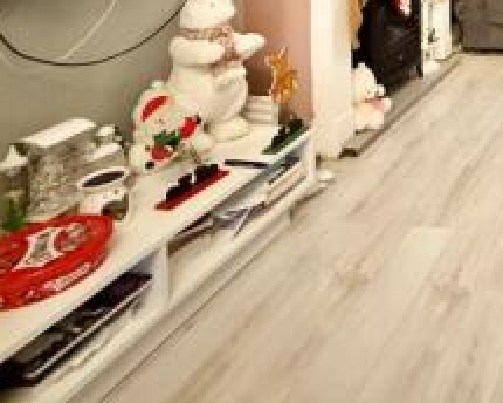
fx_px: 551
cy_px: -97
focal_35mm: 37
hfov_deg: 36.6
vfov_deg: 32.2
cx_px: 616
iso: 1000
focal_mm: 2.22
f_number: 2.2
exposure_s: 1/33
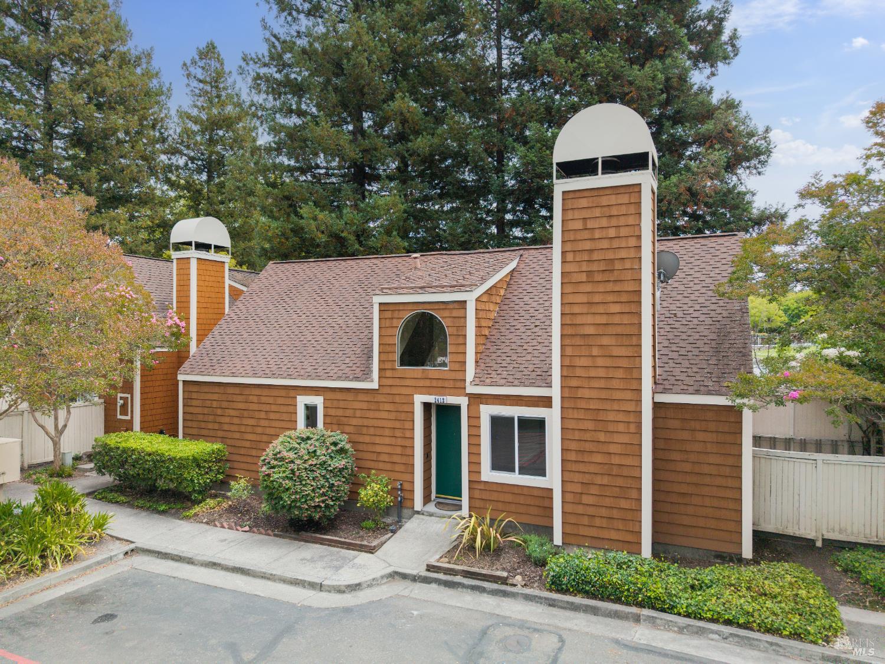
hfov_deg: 71.6
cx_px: 442
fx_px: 614
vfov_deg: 56.8
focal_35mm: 24
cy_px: 332
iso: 410
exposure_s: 1/2000
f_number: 1.8
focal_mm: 8.67
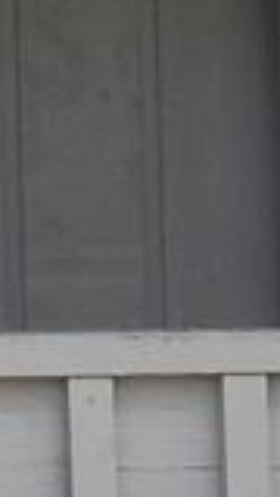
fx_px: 3445
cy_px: 59
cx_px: -663
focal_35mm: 261
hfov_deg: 4.4
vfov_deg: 8.2
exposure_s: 1/125
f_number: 3.3
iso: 100
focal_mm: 4.3
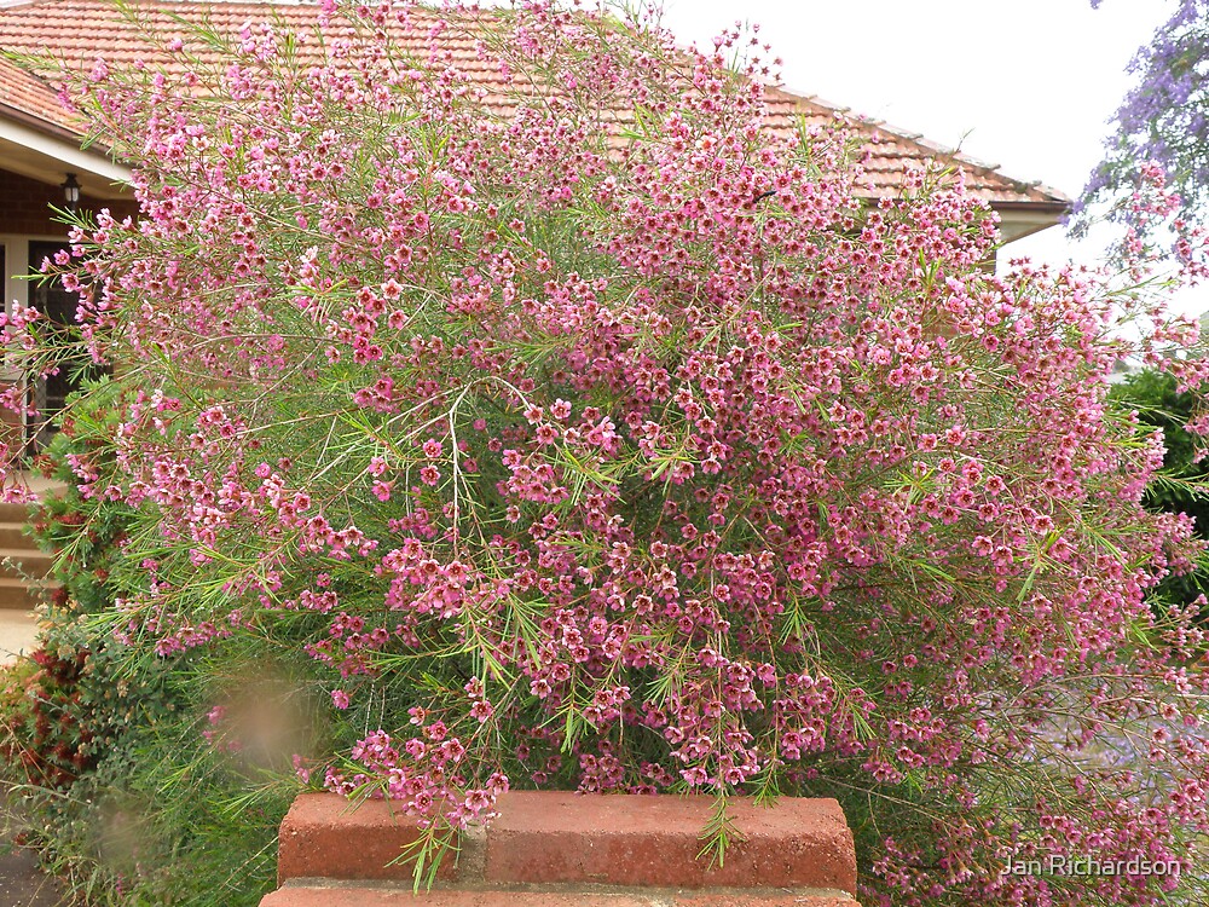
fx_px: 1432
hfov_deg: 45.8
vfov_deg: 35.1
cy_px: 454
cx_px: 604
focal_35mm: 41
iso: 64
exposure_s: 1/80
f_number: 4.5
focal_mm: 7.32
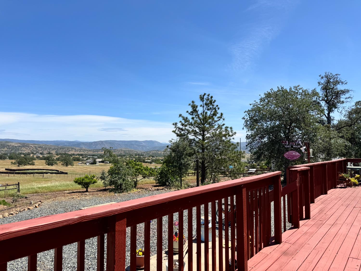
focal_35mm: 24
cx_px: 180
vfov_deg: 56.8
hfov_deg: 71.6
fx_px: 250
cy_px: 136
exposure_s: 1/3802
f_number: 1.78
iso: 80
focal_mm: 6.76
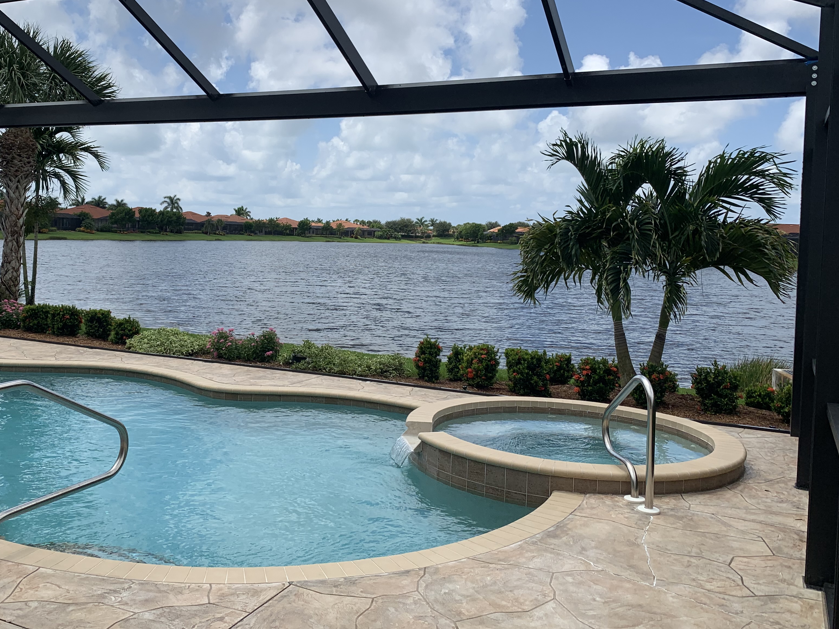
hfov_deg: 53.7
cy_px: 257
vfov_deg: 41.6
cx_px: 347
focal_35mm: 34
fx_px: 824
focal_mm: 4.25
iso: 25
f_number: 1.8
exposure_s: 1/3650
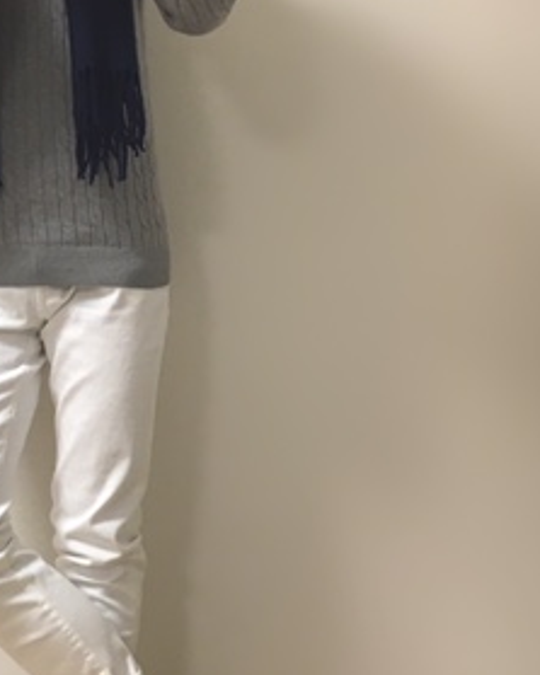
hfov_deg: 22.8
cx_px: 41
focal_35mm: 65
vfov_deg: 29.1
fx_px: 1299
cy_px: 322
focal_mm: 4.15
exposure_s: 1/33
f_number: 2.2
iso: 40
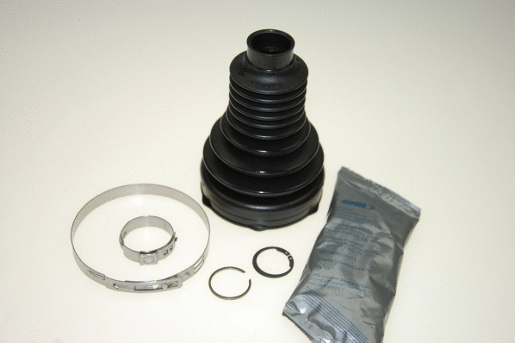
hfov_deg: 33.4
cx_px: 258
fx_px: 858
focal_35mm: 60
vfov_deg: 22.6
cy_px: 172
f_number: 6.3
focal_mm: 40
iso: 200
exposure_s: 1/500
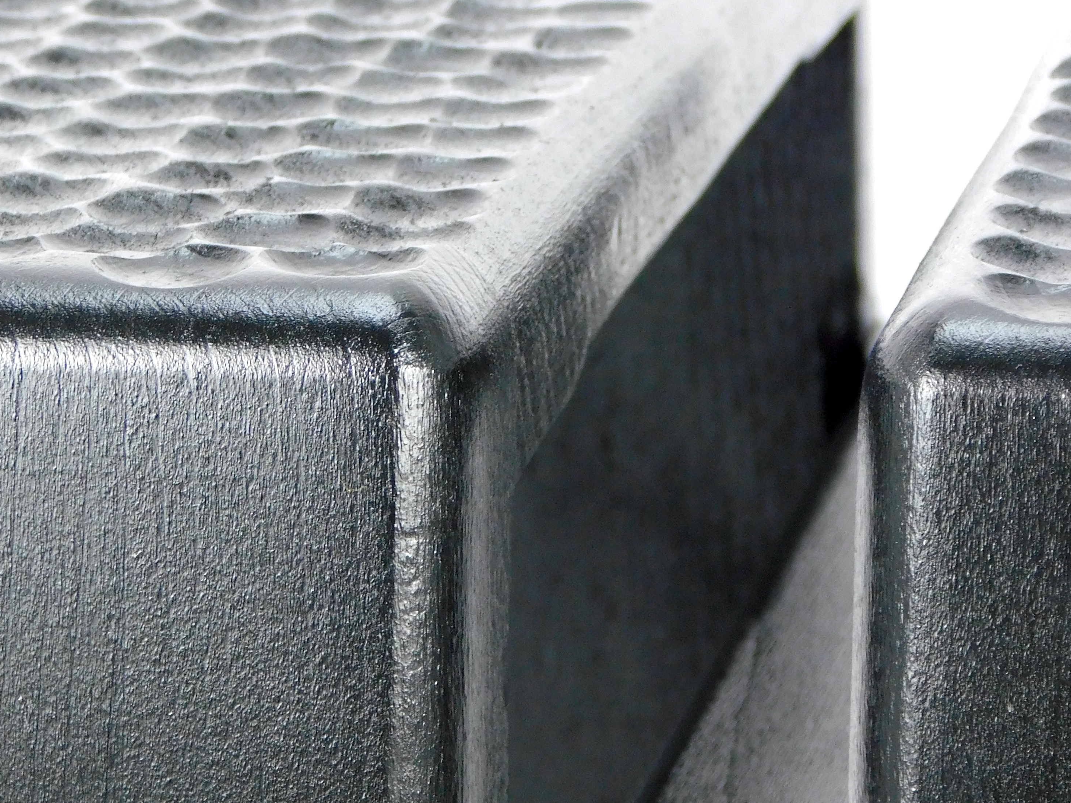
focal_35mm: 210
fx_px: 6497
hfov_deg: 9.4
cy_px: 422
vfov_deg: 7.1
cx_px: 552
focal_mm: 23.7
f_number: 5
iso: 180
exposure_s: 1/30
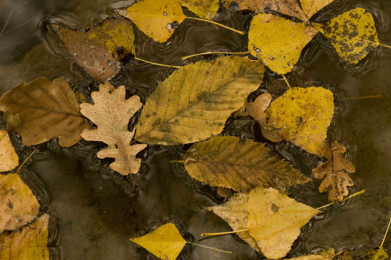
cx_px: 196
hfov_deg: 19.5
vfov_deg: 13.0
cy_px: 130
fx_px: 1139
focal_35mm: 105
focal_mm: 105
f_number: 8
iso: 200
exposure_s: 1/40
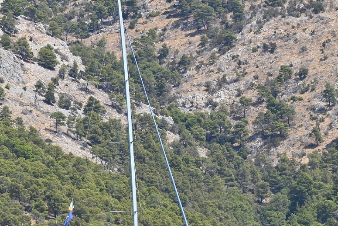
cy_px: 174
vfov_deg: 4.5
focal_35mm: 307
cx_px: 56
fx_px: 2883
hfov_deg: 6.7
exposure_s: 1/200
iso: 220
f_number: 16
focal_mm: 170
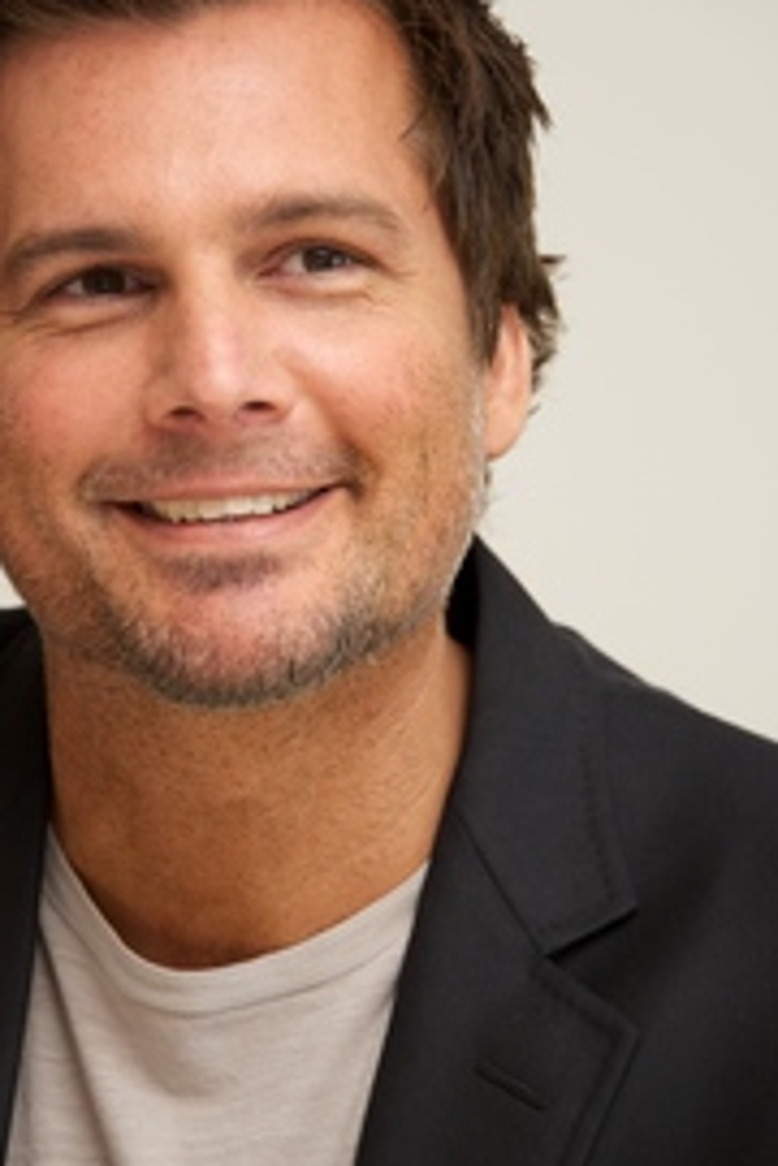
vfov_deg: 7.3
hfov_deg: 4.9
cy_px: 540
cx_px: 281
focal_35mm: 281
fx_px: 9108
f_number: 5.6
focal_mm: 190
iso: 640
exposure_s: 1/60
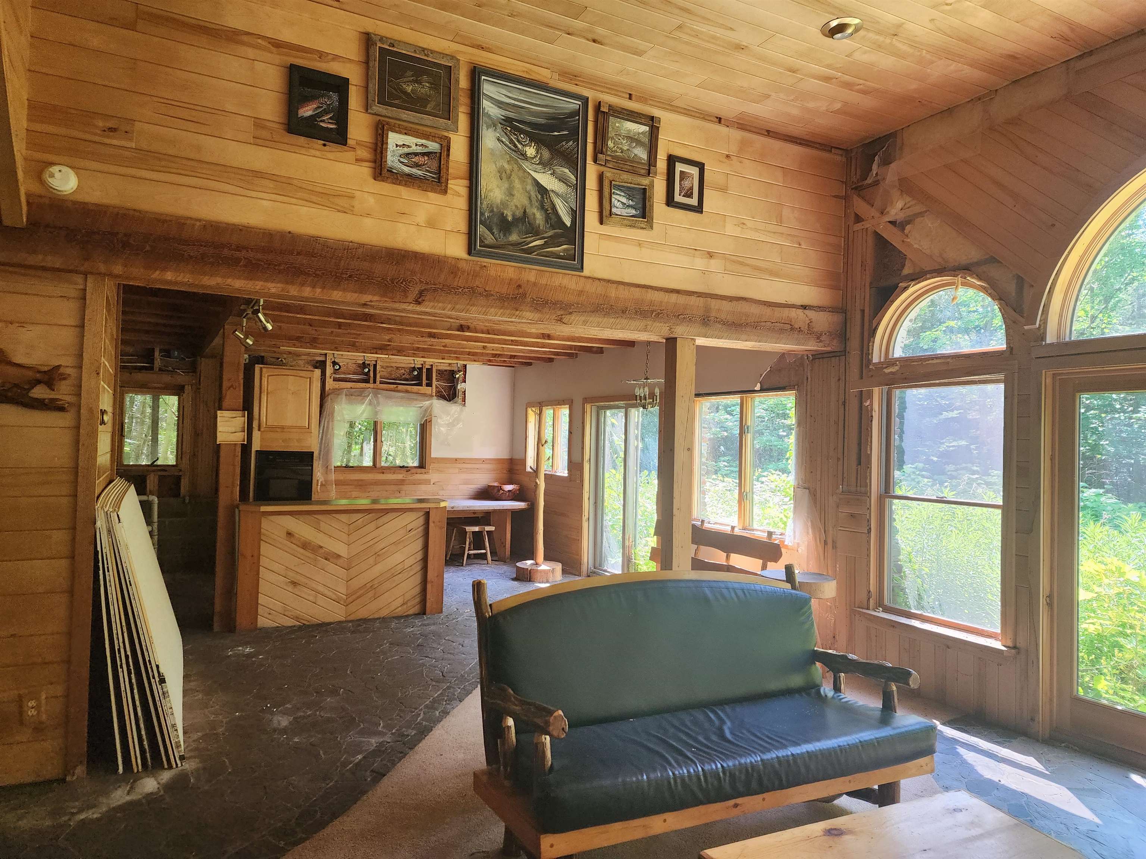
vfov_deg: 58.9
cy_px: 430
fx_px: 761
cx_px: 573
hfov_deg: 73.9
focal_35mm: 23
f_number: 1.8
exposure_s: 1/180
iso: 200
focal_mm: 6.4
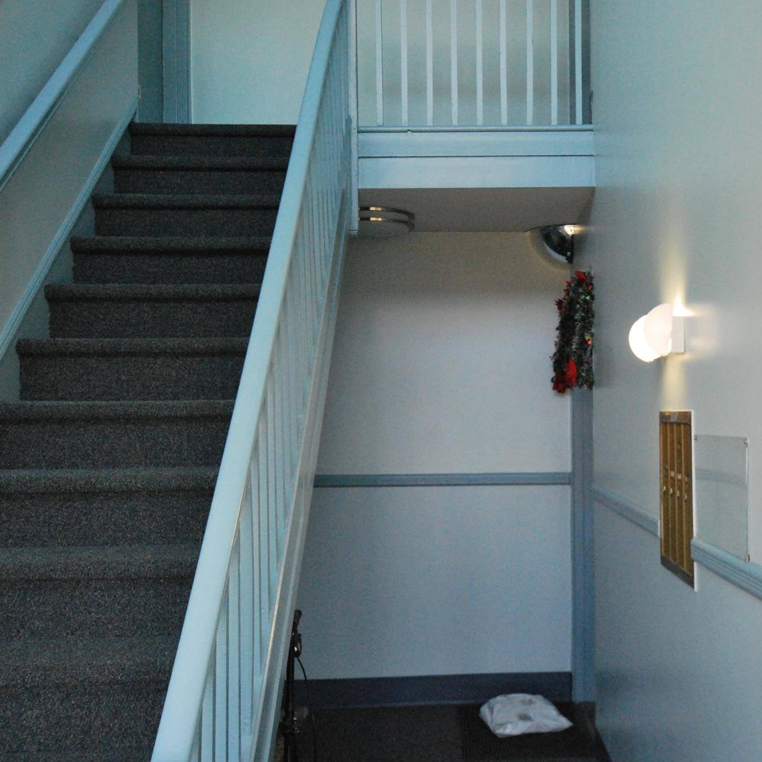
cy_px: 386
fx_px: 1071
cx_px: 473
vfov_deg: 39.2
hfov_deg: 38.9
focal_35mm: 43
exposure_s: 1/125
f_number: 6.3
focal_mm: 22
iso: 1600
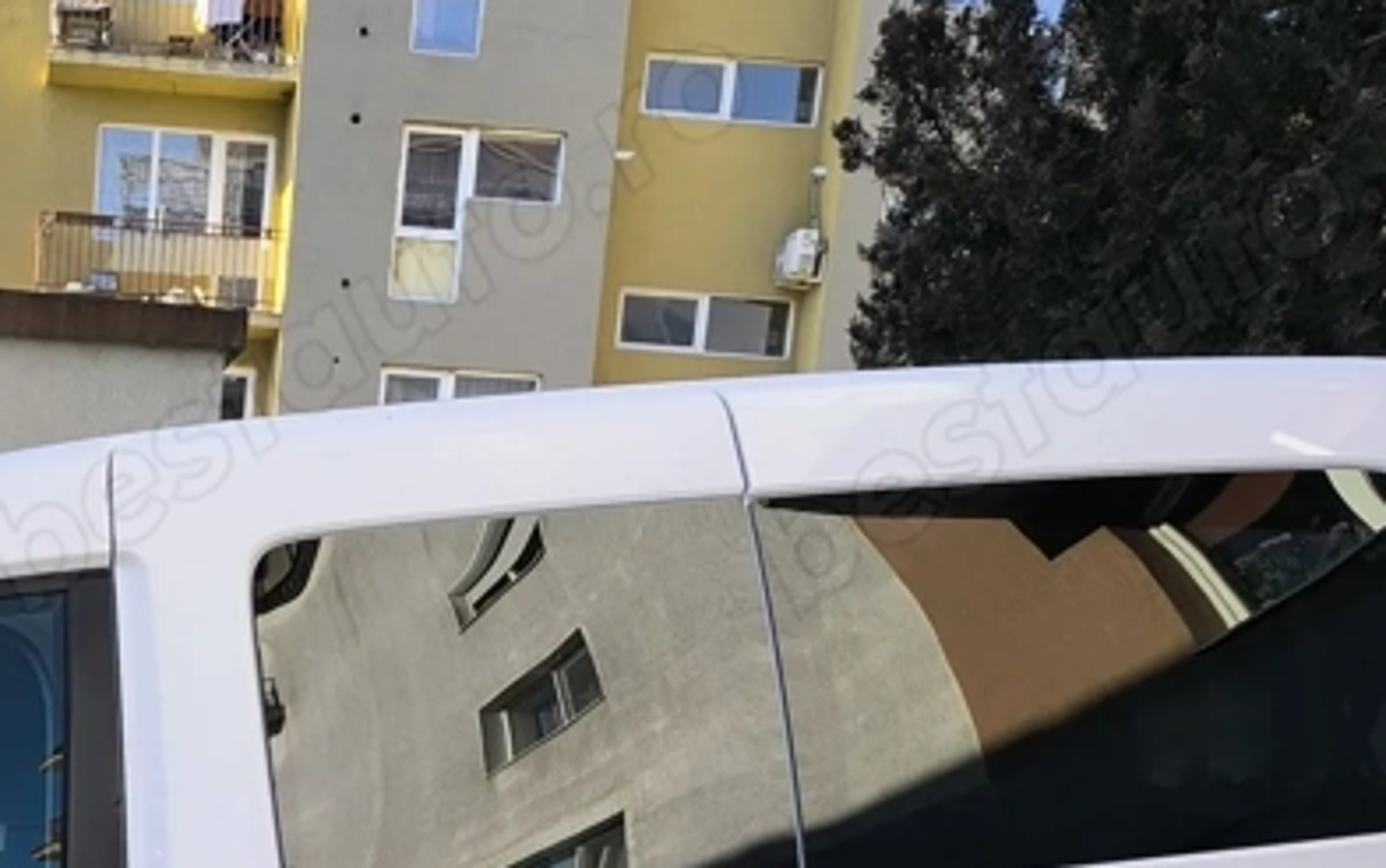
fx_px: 2343
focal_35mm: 62
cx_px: 53
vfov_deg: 18.6
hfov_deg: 30.9
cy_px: 1295
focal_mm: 6.14
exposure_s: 1/369
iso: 50
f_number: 1.65
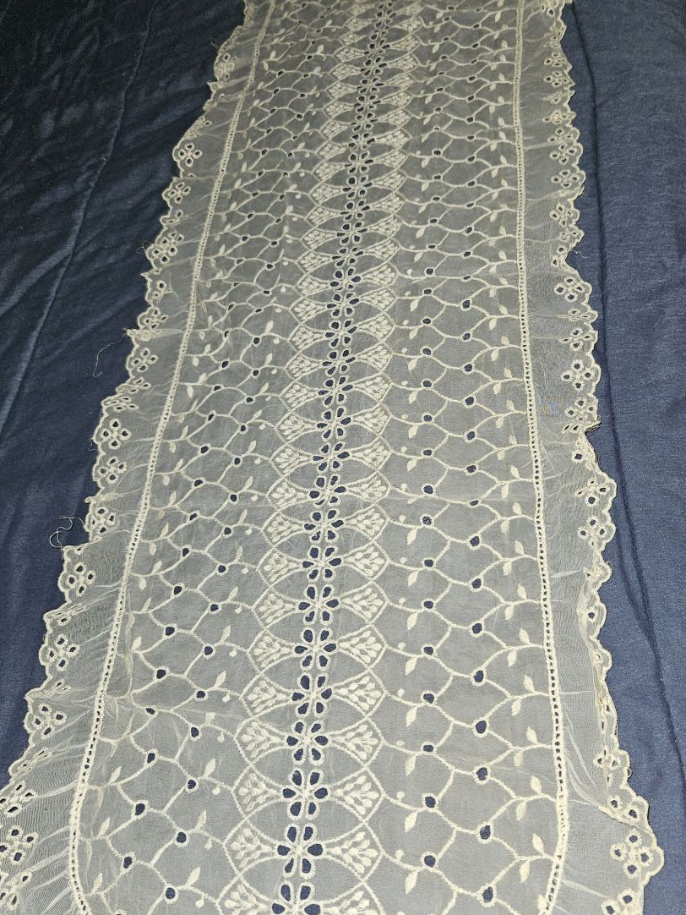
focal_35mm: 34
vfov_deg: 53.9
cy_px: 451
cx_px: 410
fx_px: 898
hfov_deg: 41.6
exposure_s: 1/46.8
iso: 80
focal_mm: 5.4
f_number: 1.8
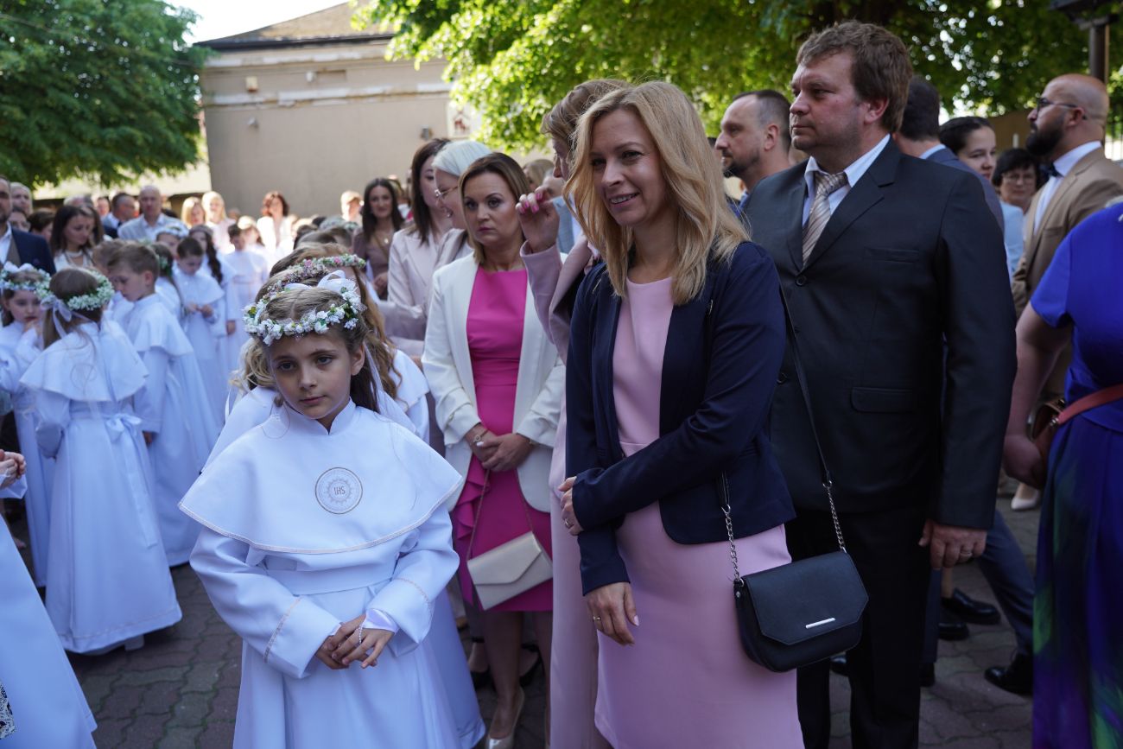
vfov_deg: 42.3
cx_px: 562
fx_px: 967
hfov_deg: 60.3
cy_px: 374
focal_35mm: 31
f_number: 4
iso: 100
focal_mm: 31
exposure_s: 1/100
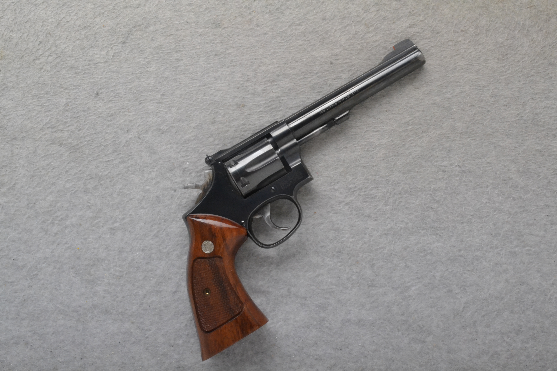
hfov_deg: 41.1
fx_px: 743
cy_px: 186
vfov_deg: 28.1
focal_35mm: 48
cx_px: 278
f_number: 20
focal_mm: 32
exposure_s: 1/125
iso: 3200
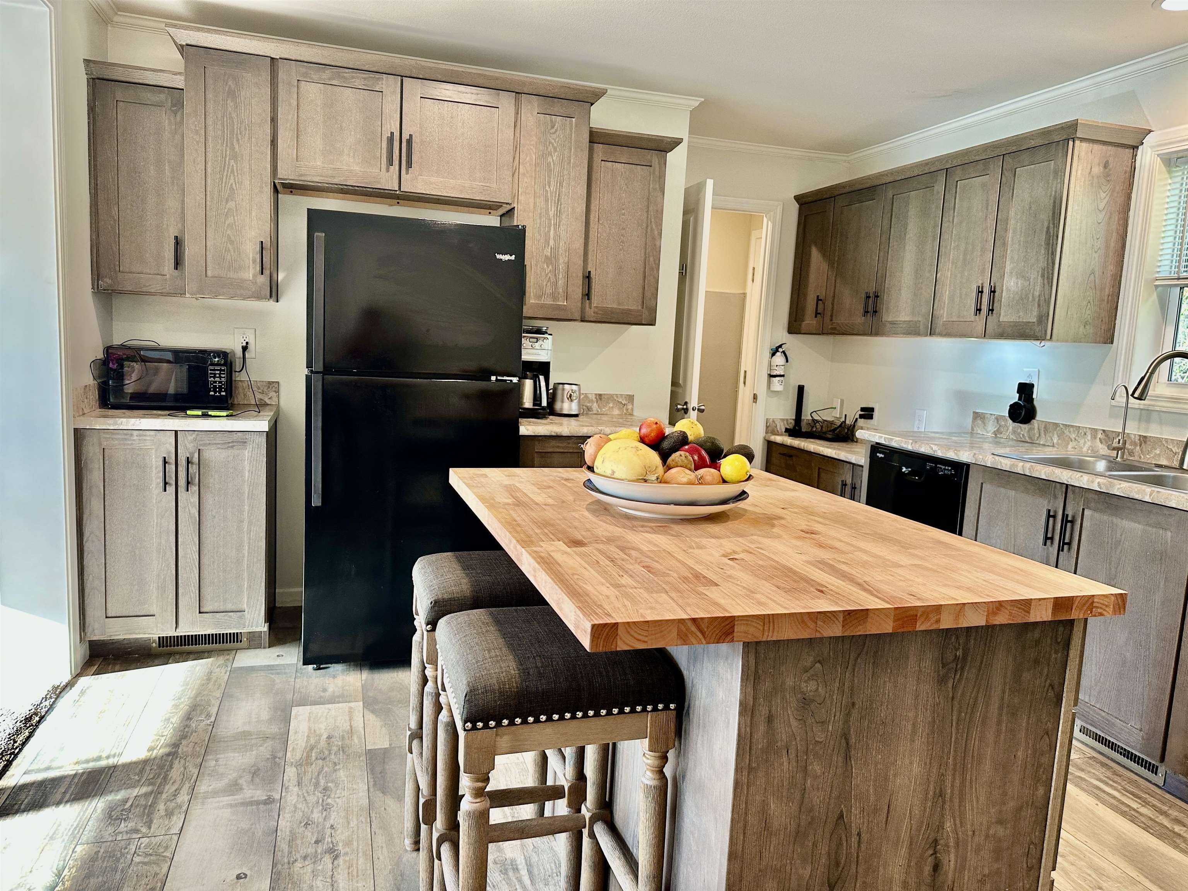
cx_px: 594
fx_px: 824
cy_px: 446
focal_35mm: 24
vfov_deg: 56.8
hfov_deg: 71.6
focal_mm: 6.86
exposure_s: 1/60
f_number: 1.78
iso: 125
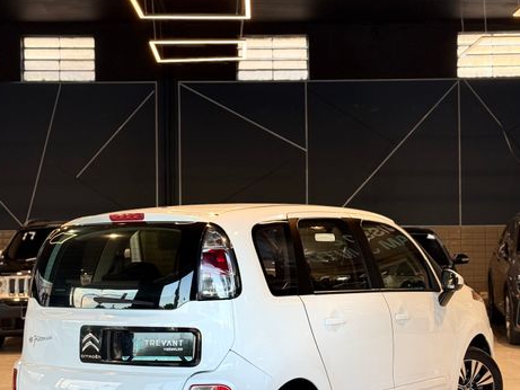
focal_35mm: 49
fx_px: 736
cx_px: 257
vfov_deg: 29.7
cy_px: 195
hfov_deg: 38.9
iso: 250
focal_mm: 6.76
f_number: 1.78
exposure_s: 1/120
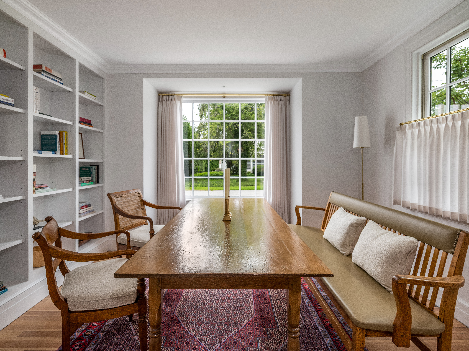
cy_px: 176
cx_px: 234
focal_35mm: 18
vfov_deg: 71.6
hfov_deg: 87.8
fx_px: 244
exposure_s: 1/50
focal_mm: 23
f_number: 8
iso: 800
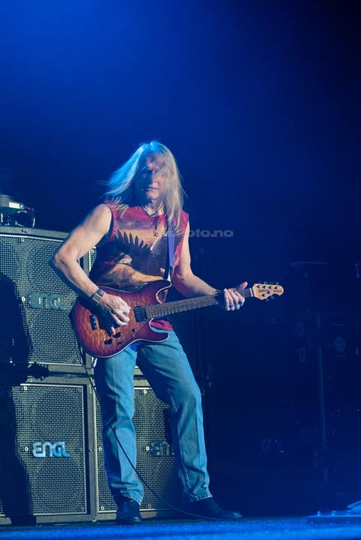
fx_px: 1202
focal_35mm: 80
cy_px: 270
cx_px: 180
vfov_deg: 25.3
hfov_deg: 17.1
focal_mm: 80
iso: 640
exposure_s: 1/250
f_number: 5.6
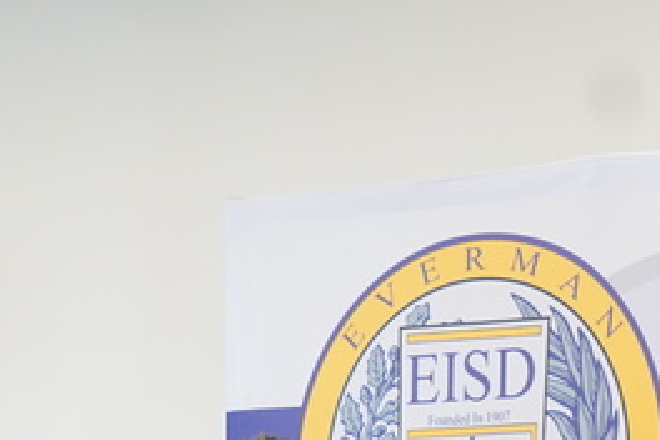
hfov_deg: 12.5
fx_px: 2988
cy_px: 766
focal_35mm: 163
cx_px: 638
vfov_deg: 8.2
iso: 2000
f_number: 4
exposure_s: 1/160
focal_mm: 42
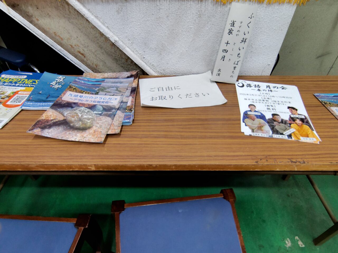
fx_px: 127
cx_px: 169
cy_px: 126
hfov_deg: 106.2
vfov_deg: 89.9
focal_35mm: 13
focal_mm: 2.16
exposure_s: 1/60
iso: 309
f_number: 2.2
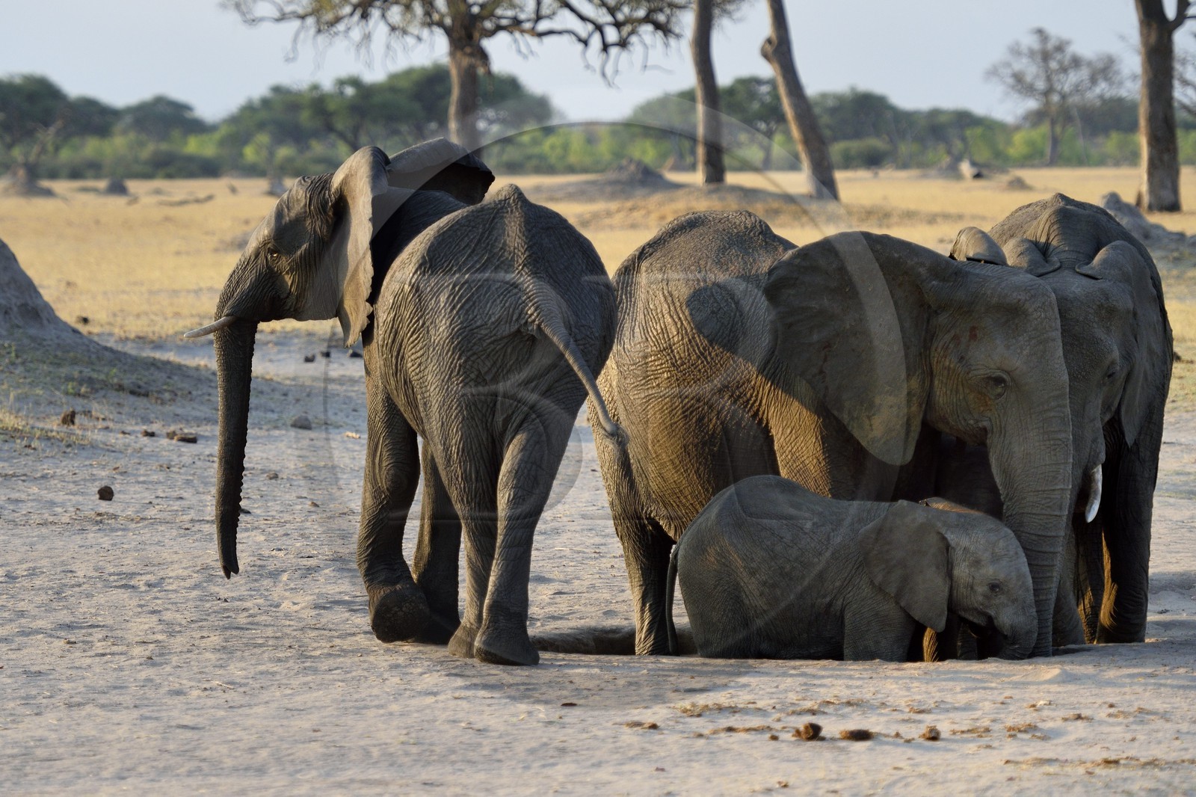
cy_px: 398
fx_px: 6477
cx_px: 598
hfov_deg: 10.6
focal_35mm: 195
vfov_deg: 7.0
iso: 800
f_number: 4
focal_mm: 195
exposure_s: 1/2000
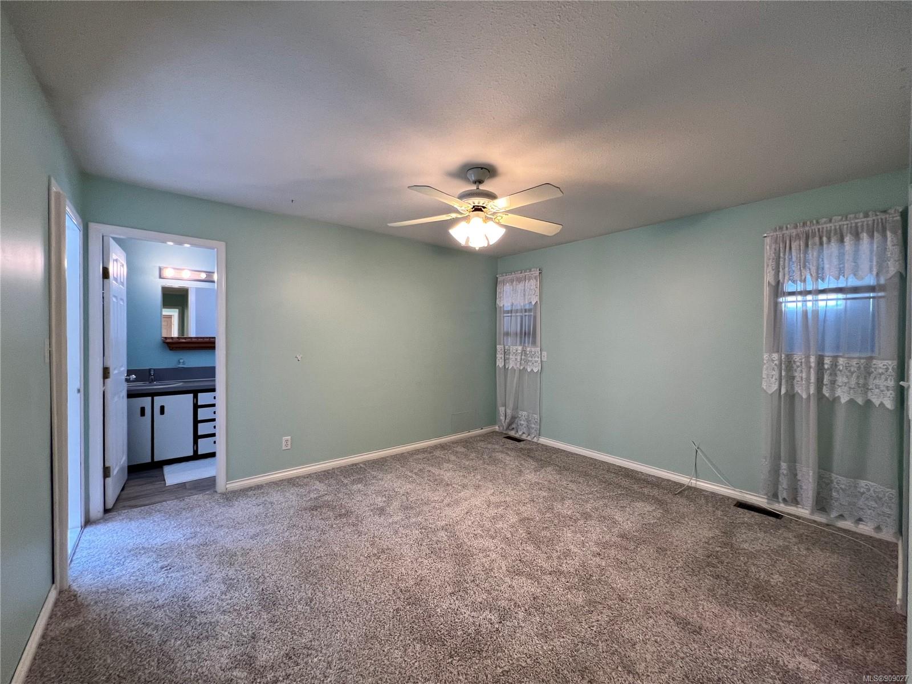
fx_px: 343
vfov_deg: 89.9
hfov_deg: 106.2
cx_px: 456
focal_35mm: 13
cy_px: 342
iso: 125
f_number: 1.8
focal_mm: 1.57
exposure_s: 1/60
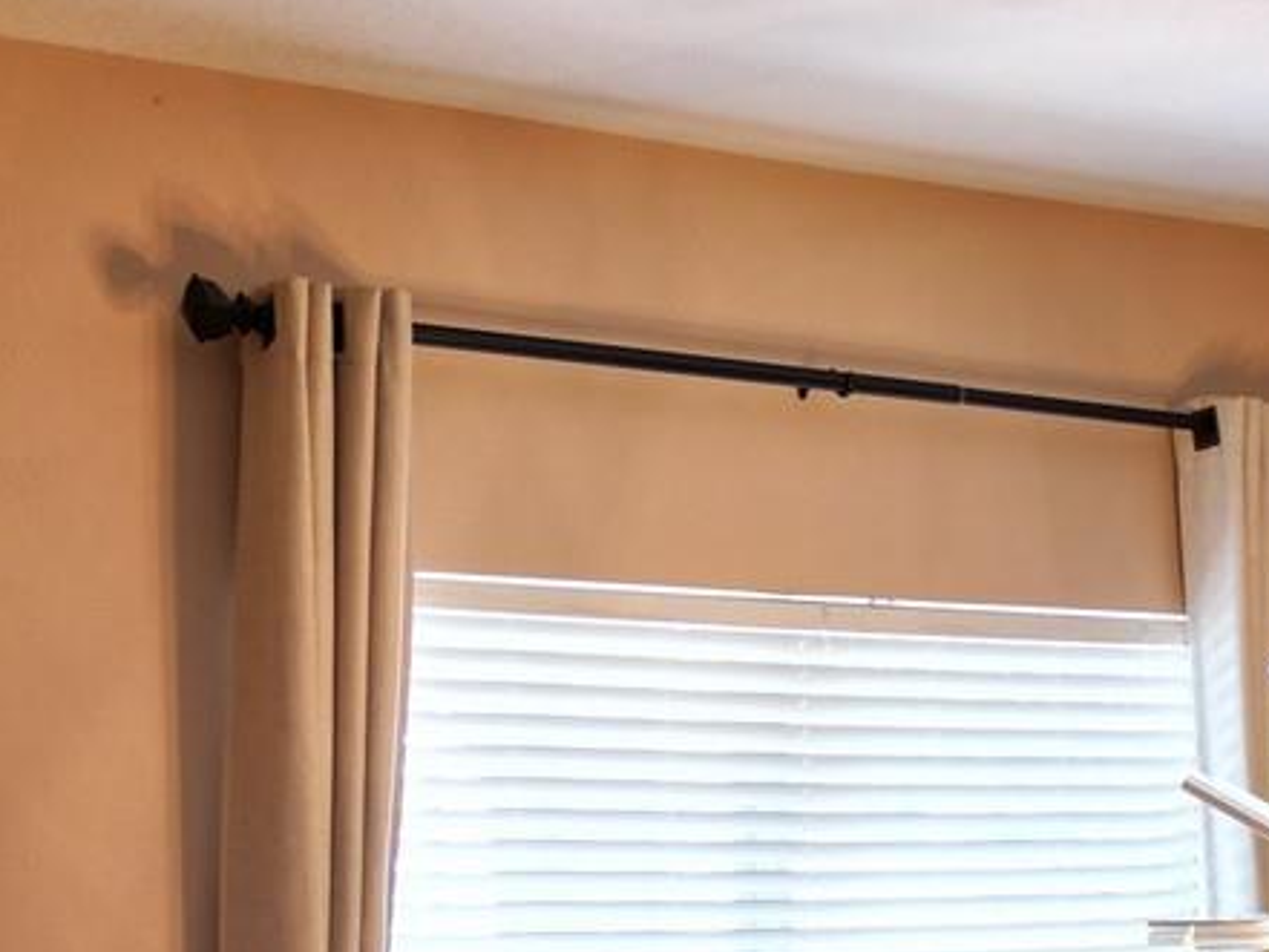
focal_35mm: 87
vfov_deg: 15.4
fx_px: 3190
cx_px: 1125
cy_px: 1516
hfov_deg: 22.0
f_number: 1.7
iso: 100
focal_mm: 6.72
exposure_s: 1/30
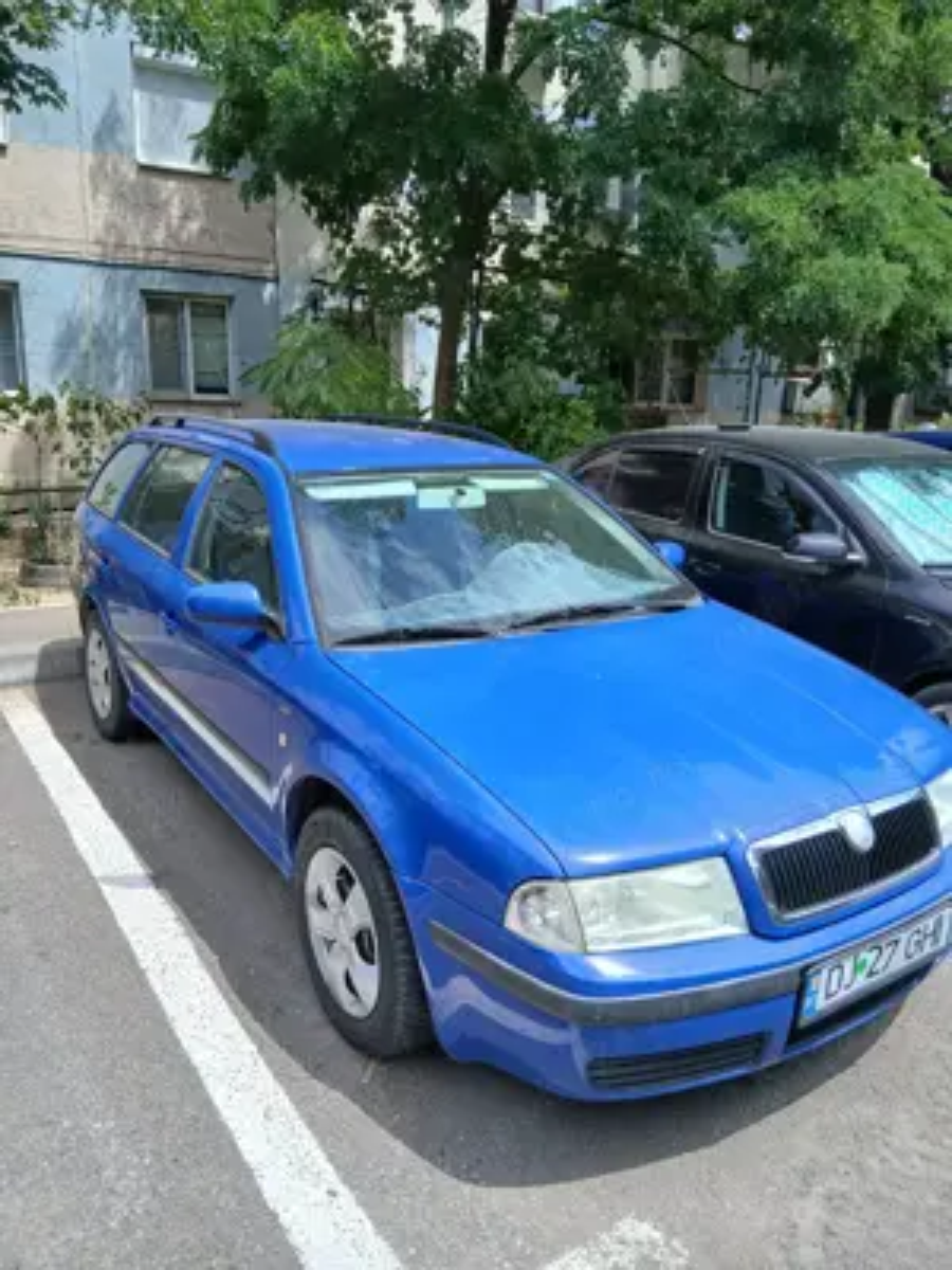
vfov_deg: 67.3
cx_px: 476
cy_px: 635
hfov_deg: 53.1
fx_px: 953
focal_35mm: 26
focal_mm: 3.98
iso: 20
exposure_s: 1/357
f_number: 1.8
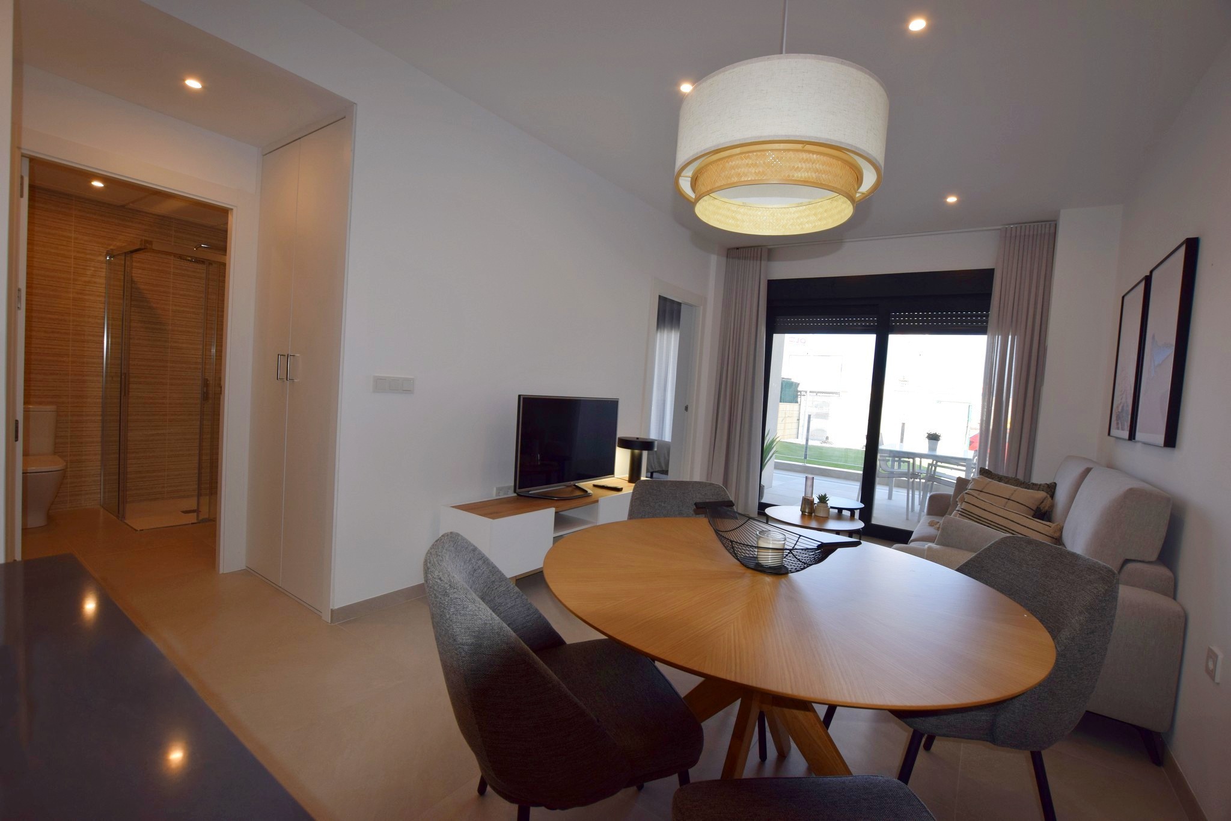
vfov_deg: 77.3
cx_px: 616
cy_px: 410
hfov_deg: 100.4
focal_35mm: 15
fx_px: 513
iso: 220
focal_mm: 10
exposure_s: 1/125
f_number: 5.6
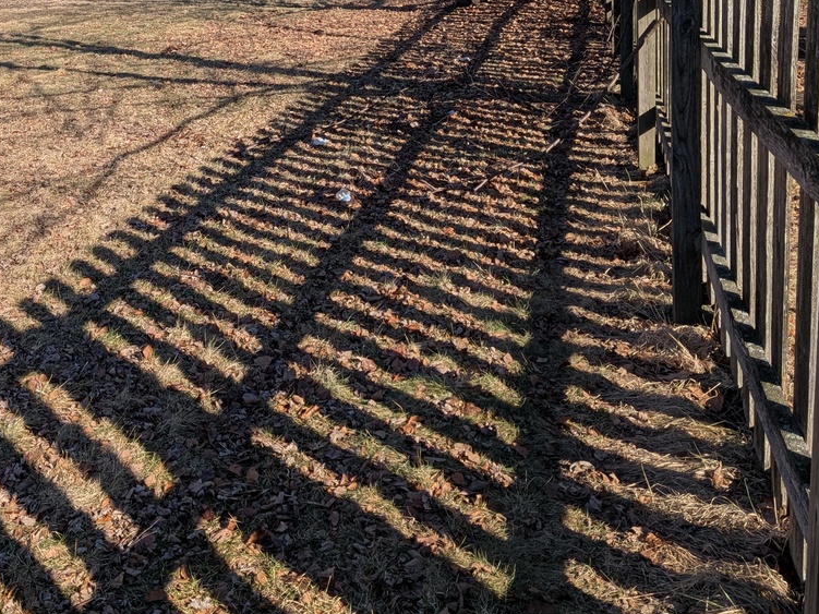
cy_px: 107
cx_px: 289
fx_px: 1088
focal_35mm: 46
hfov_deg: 40.8
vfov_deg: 30.6
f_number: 1.7
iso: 31
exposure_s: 1/8772
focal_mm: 4.53
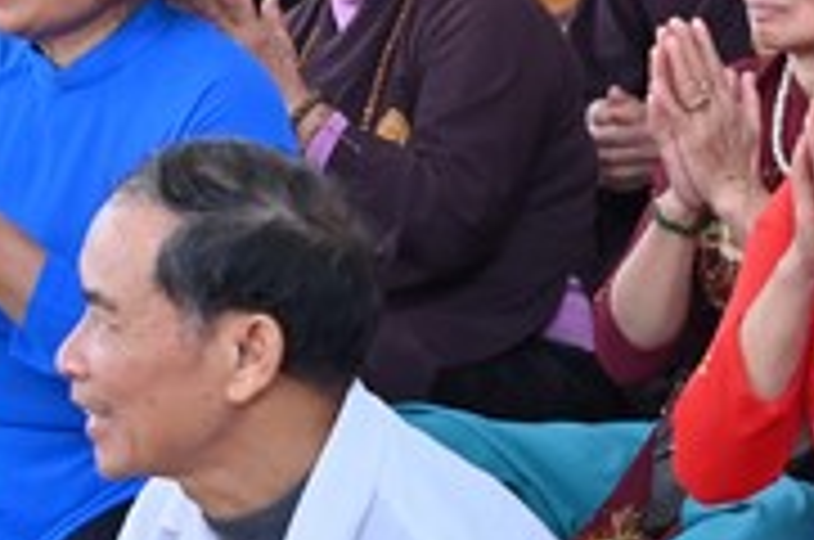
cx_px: 976
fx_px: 4695
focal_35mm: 208
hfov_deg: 9.8
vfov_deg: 6.6
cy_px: 32
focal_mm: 58
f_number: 5
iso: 800
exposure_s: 1/100
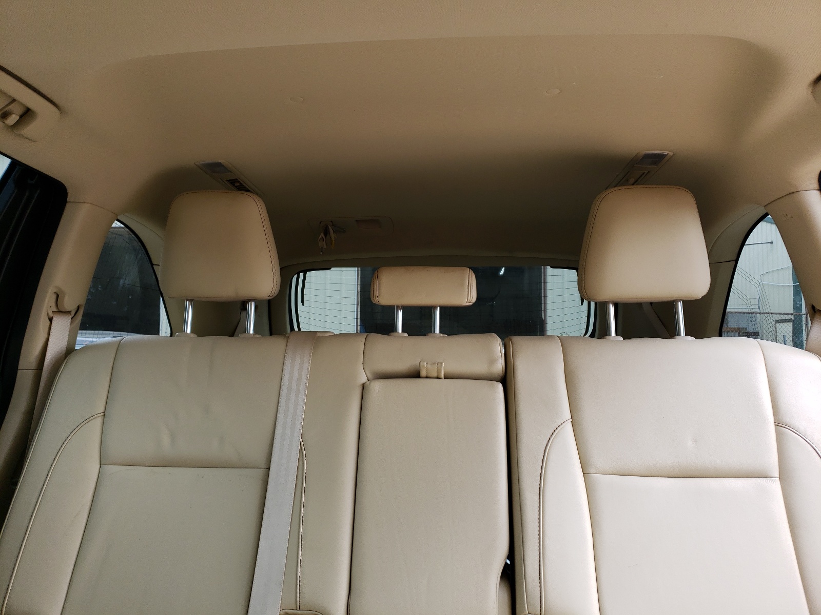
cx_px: 410
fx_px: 617
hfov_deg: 67.3
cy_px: 308
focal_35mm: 26
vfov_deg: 53.1
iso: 50
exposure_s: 1/125
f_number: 1.5
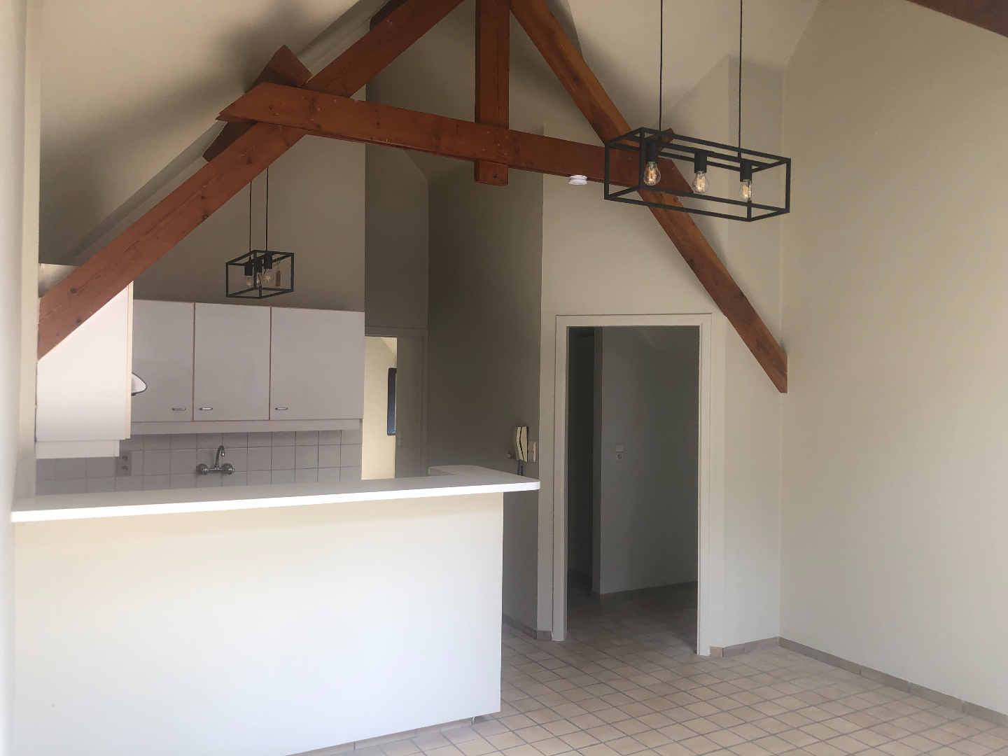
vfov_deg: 49.7
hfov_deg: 63.4
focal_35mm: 28
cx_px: 504
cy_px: 378
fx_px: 815
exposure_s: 1/120
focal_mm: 3.99
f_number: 1.8
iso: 50
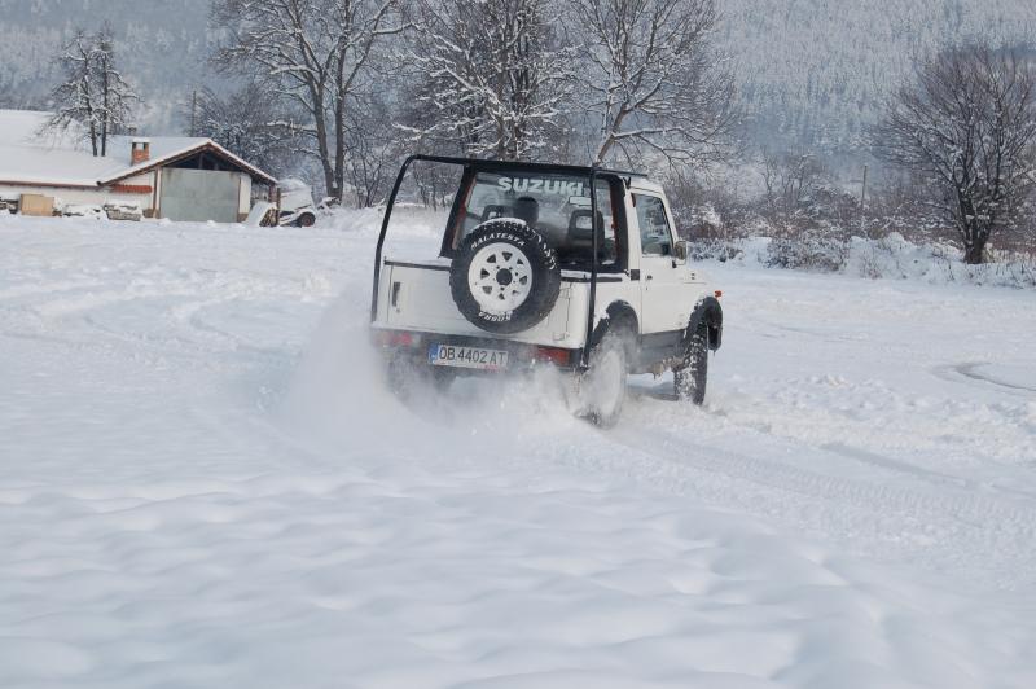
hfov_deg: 28.1
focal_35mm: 72
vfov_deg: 18.9
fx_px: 2070
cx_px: 518
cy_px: 344
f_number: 10
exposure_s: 1/400
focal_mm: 48
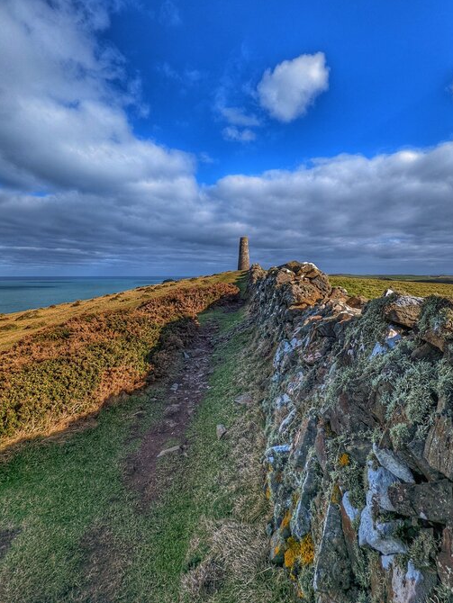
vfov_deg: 90.9
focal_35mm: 17
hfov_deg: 74.8
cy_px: 288
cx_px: 224
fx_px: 296
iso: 53
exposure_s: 1/1148
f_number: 2.2
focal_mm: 2.35
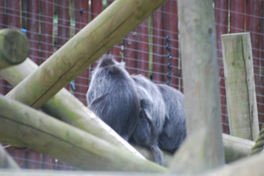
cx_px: 132
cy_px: 88
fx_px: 3304
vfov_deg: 3.1
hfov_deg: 4.6
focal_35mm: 450
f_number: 5.6
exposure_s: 1/80
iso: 400
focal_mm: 300
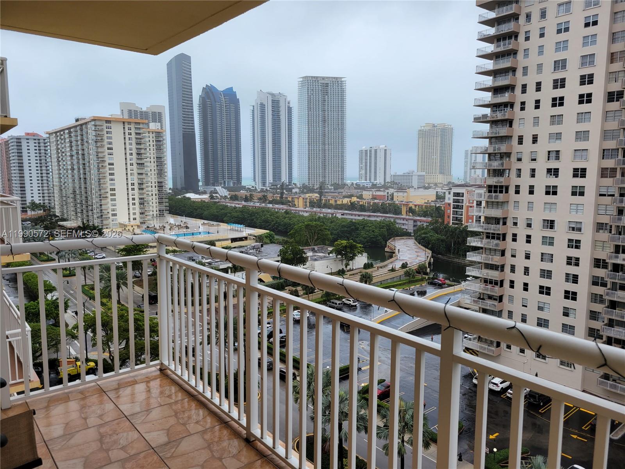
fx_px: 469
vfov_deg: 53.1
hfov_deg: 67.3
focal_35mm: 26
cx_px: 312
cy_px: 234
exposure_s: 1/378
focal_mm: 5.4
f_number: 1.8
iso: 40
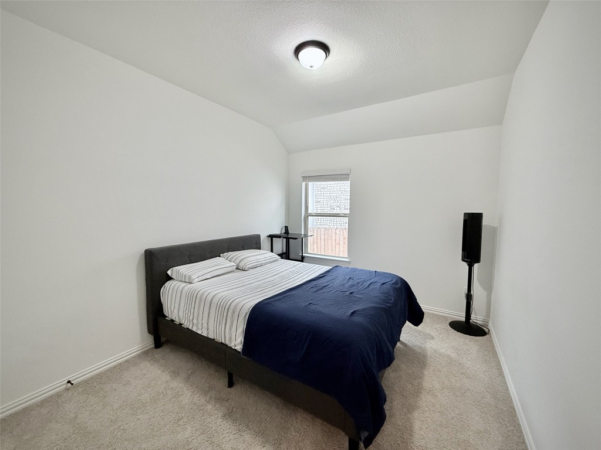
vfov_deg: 85.7
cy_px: 225
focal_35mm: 14
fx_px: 243
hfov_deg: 102.1
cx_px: 300
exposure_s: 1/120
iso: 250
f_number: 2.2
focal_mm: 2.22
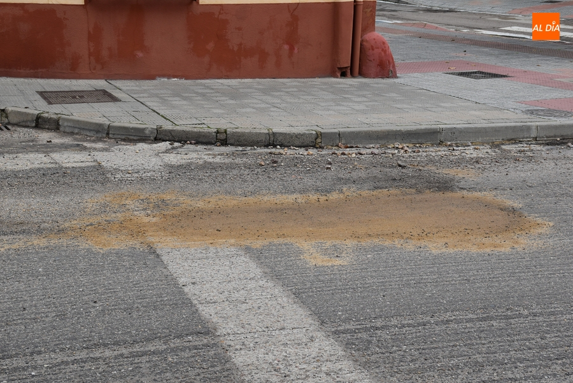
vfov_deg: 21.6
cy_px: 192
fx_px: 1004
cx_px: 286
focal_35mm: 63
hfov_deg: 31.9
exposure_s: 1/250
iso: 250
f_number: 8
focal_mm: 42
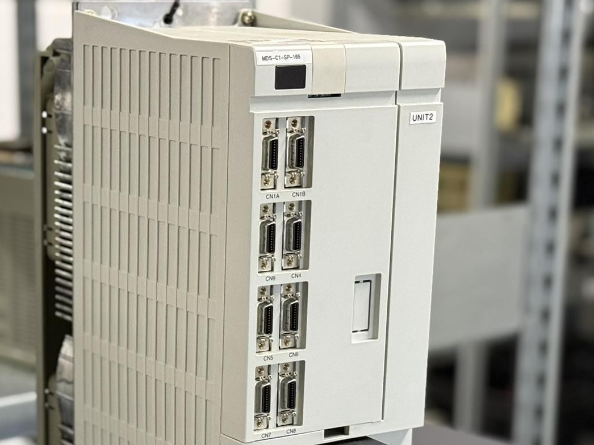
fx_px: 1613
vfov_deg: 15.5
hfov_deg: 20.7
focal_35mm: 94
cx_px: 170
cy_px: 407
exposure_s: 1/50
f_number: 1.78
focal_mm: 6.76
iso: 250
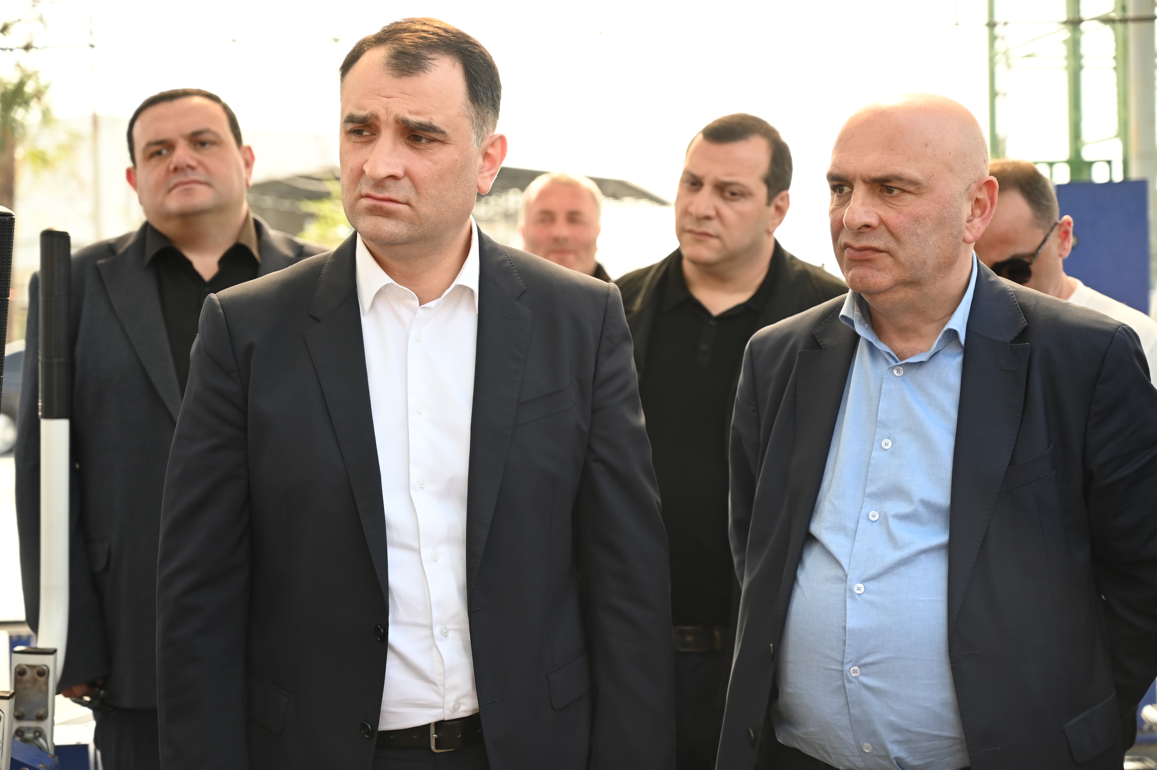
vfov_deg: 20.9
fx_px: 2088
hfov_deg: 31.0
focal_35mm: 65
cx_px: 578
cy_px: 385
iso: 1000
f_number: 4
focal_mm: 65
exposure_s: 1/1000
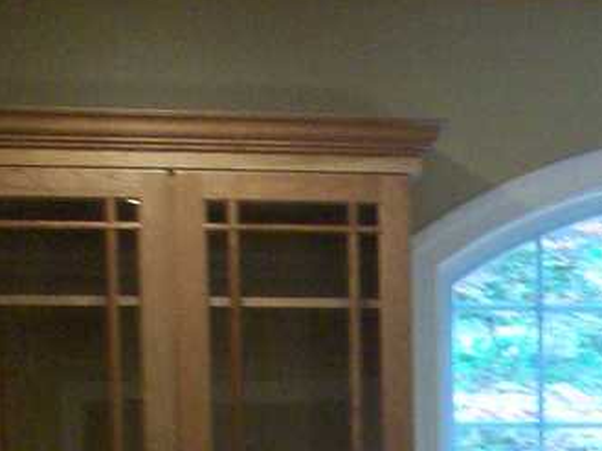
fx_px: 2400
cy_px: 843
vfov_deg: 10.1
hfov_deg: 13.5
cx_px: 897
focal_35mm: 138
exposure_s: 1/8.66
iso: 160
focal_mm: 5.7
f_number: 2.8
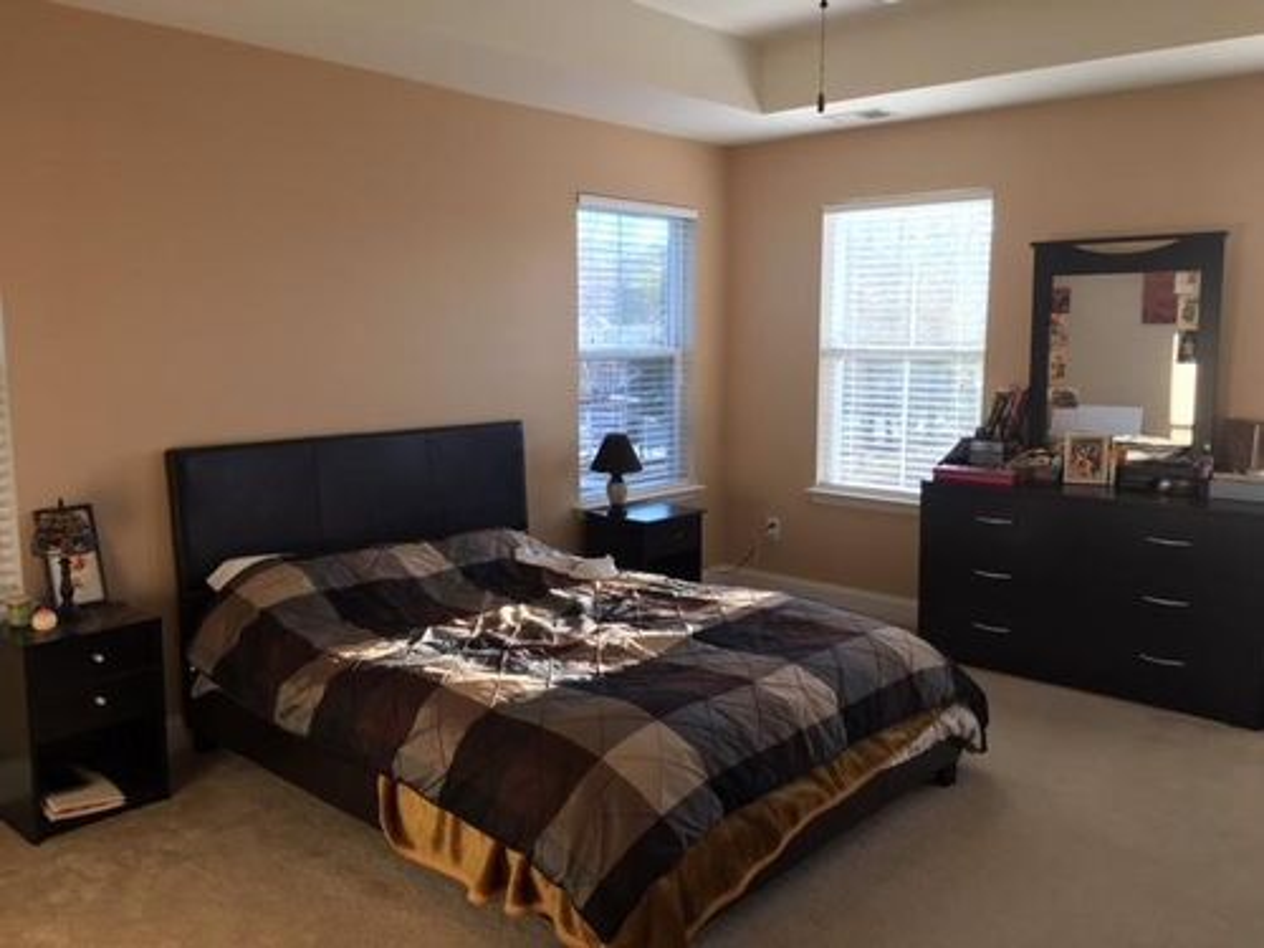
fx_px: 1059
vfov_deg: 48.2
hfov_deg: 61.7
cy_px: 474
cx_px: 632
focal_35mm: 29
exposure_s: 1/120
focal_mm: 4.15
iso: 40
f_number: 2.2
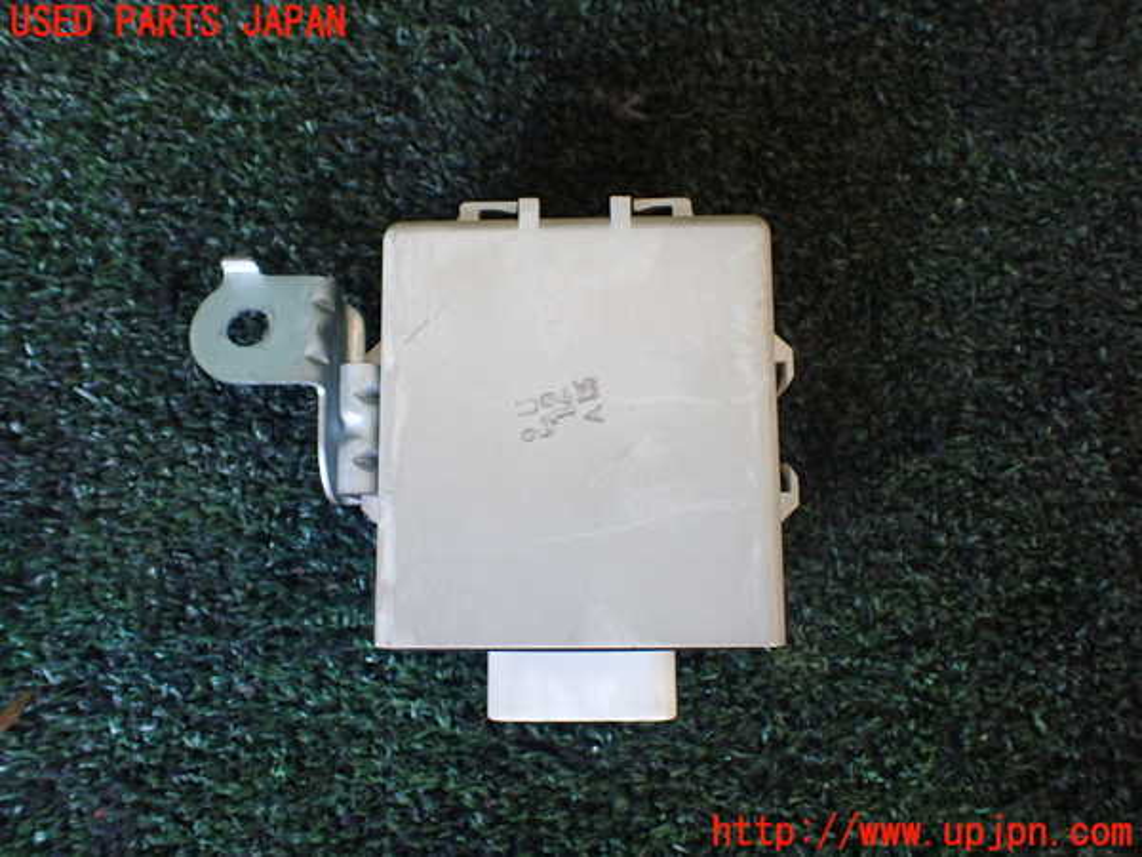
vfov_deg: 46.8
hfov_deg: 60.0
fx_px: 990
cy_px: 428
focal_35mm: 30
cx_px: 571
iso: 640
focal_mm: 5.4
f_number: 2.3
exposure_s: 1/125
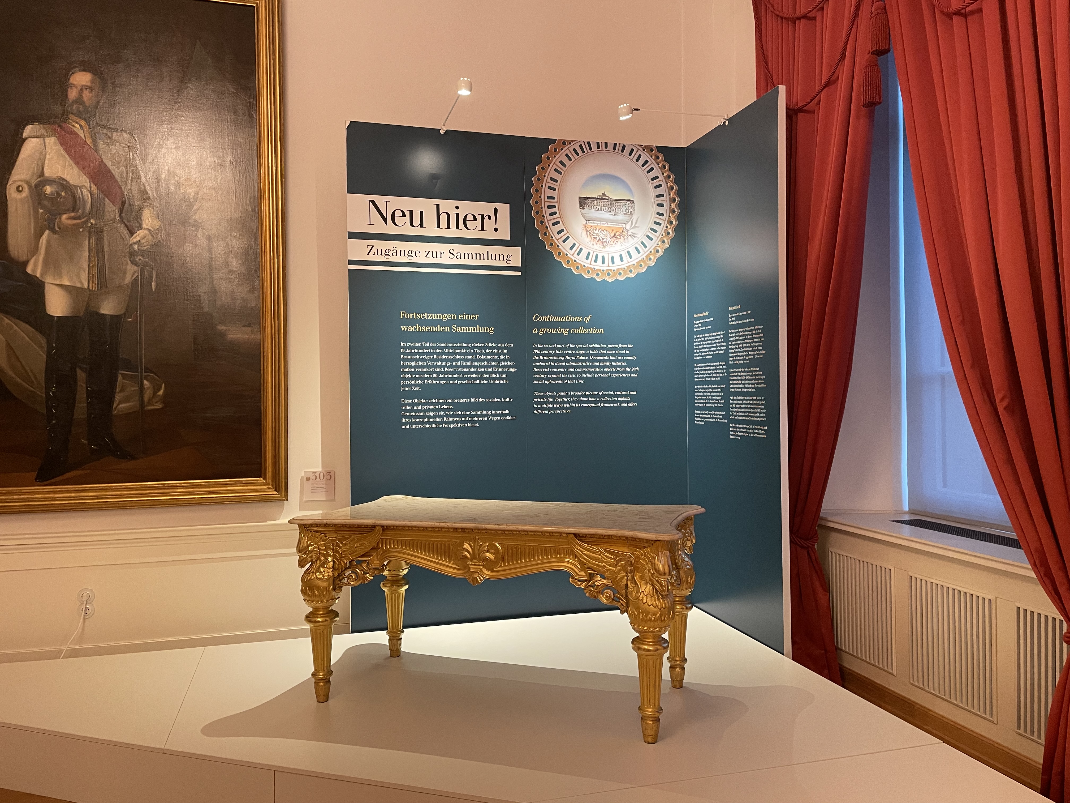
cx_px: 535
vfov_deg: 53.1
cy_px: 402
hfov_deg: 67.3
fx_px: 804
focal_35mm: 26
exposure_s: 1/50
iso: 200
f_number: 1.6
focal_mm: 4.2
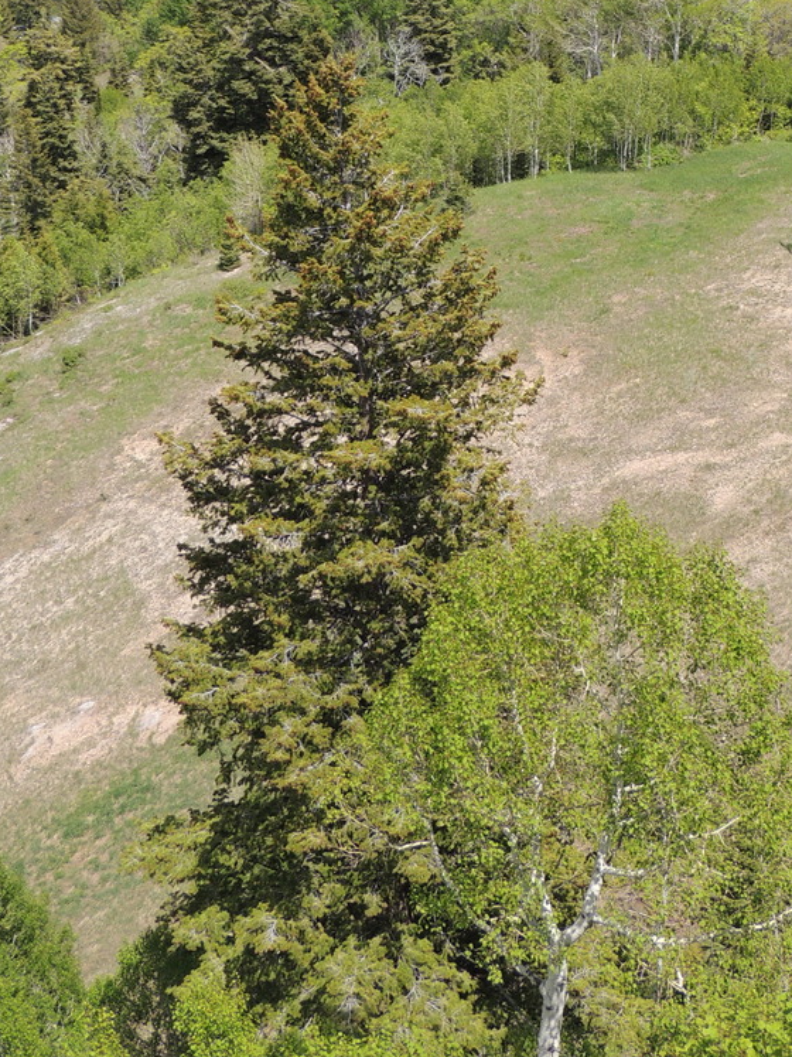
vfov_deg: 31.3
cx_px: 608
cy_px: 194
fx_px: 1831
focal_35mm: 60
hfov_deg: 24.1
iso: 100
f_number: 3.3
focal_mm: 6.2
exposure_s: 1/800
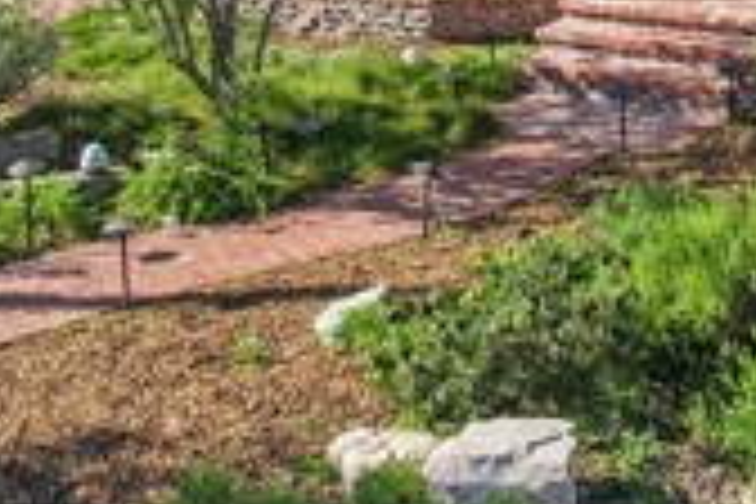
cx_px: 702
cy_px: -387
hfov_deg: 23.5
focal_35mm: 84
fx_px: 1764
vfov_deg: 14.4
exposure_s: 1/1500
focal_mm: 8.4
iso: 120
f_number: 2.8
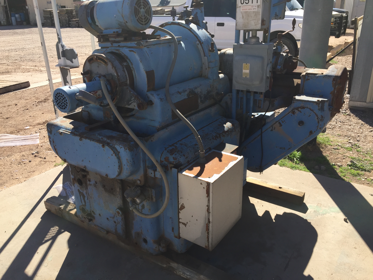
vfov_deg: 48.2
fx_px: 312
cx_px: 186
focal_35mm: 29
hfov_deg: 61.7
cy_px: 140
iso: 32
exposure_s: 1/1464
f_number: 2.2
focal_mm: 4.15
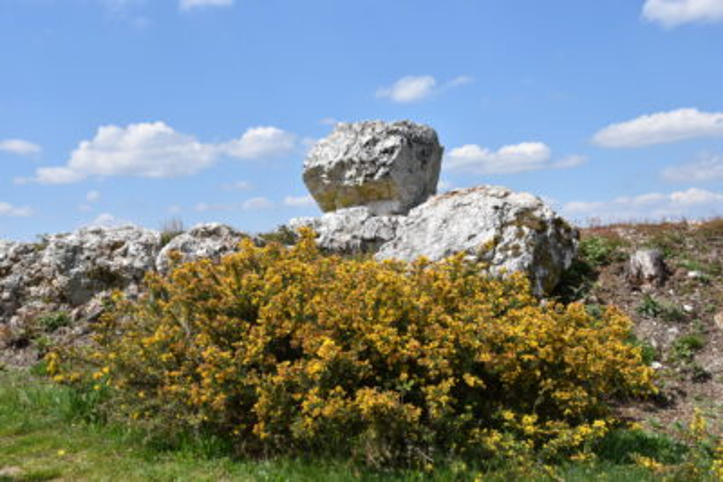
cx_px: 362
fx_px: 934
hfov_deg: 42.3
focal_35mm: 46
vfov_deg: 29.0
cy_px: 241
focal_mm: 31
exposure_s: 1/500
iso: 220
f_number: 8
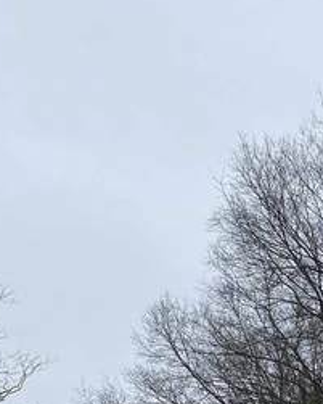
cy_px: 530
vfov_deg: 18.4
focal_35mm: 97
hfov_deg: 14.6
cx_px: 503
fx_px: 1158
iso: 32
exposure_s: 1/1808
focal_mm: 4.25
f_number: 1.8
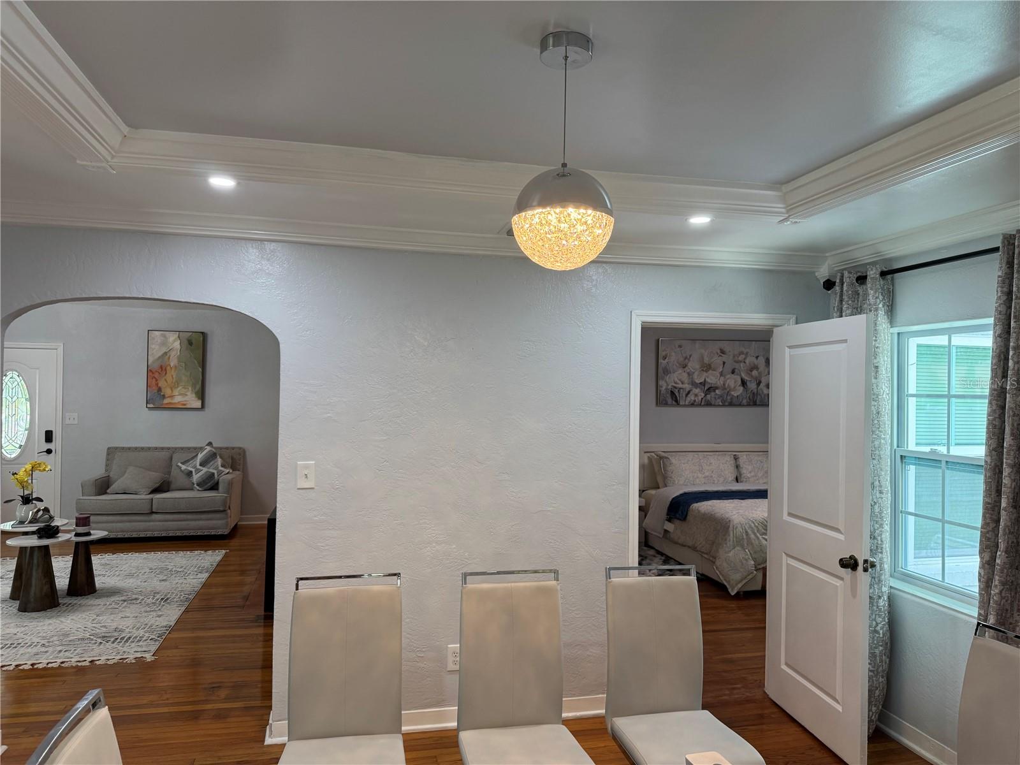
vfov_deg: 56.8
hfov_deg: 71.6
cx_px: 510
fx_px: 707
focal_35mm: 24
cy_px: 382
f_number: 1.78
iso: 125
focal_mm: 6.76
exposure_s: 1/120
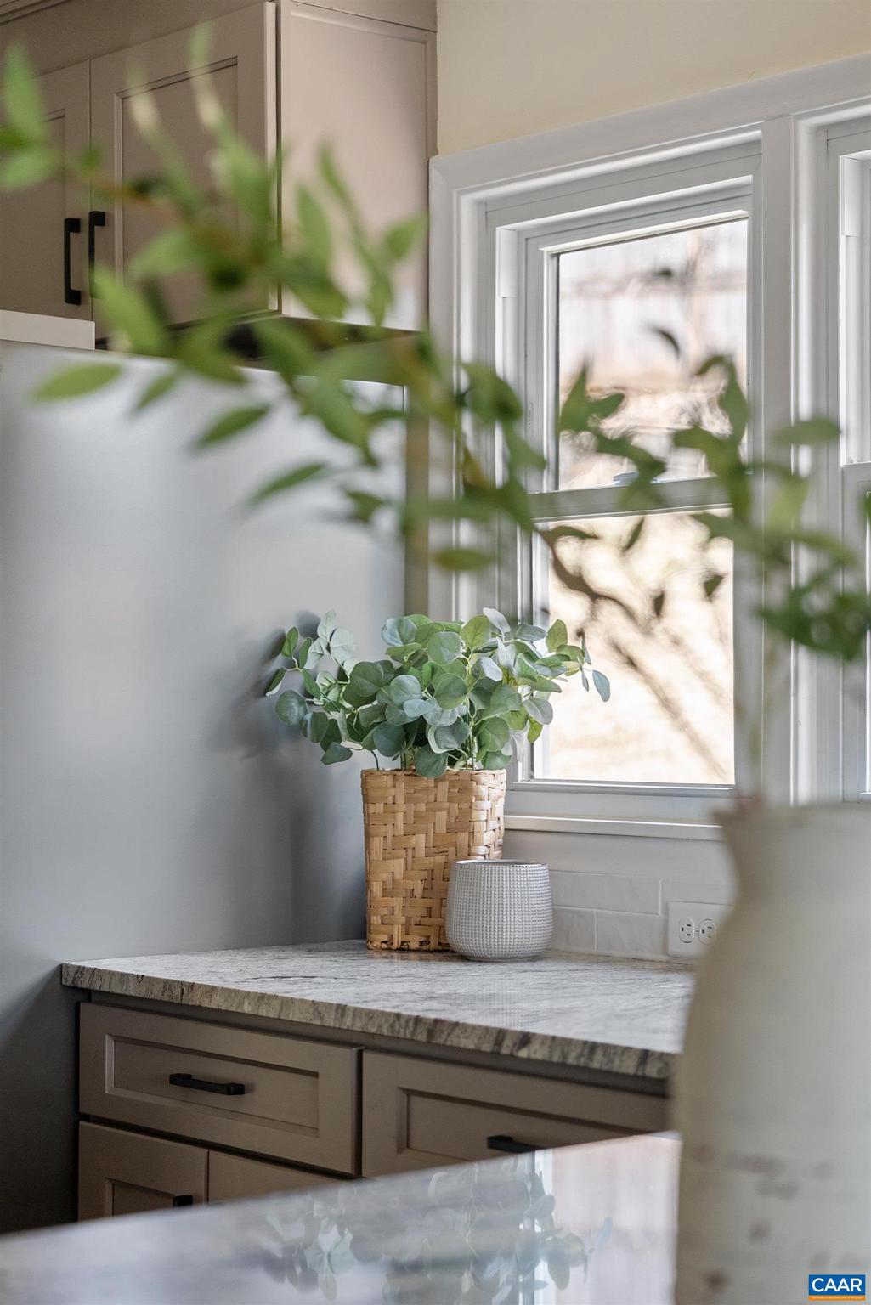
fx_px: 2539
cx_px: 436
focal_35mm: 70
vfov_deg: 28.8
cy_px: 652
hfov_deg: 19.5
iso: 800
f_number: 2.8
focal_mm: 70
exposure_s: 1/125
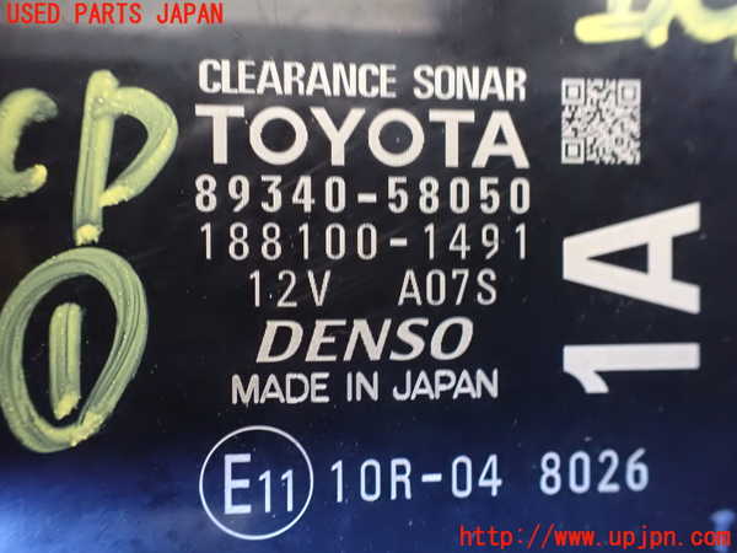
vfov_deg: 46.8
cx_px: 368
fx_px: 639
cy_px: 276
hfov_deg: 60.0
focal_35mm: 30
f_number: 2.3
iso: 1600
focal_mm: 5.4
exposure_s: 1/25
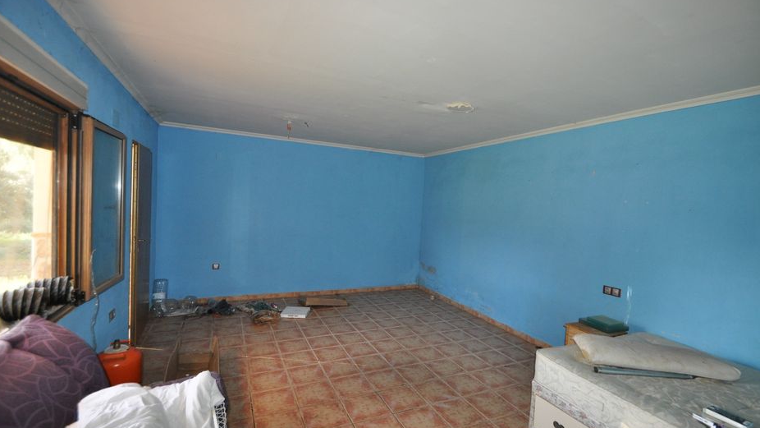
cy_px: 207
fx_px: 322
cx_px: 380
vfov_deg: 67.1
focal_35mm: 16
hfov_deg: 99.4
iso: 800
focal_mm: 10
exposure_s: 1/60
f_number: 3.5
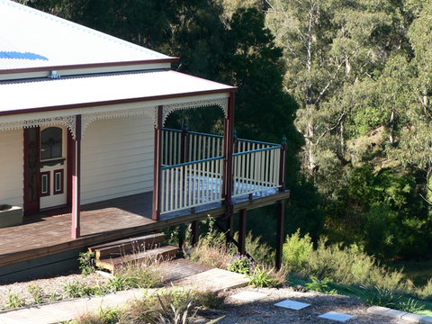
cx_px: 216
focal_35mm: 93
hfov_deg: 21.1
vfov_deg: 15.9
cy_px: 162
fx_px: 1161
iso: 80
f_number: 4
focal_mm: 15.5
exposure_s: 1/125
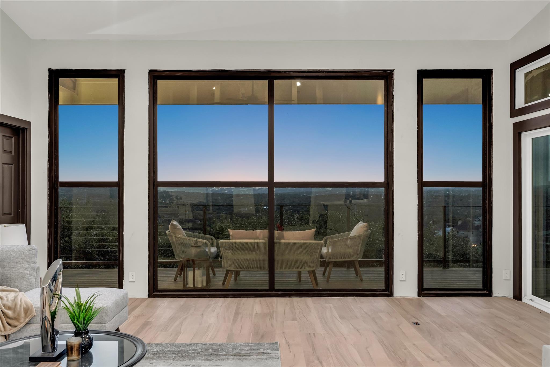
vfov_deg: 41.1
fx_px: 489
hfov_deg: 58.7
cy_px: 184
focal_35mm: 32
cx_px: 275
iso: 125
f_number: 7.1
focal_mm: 32
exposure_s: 1/4
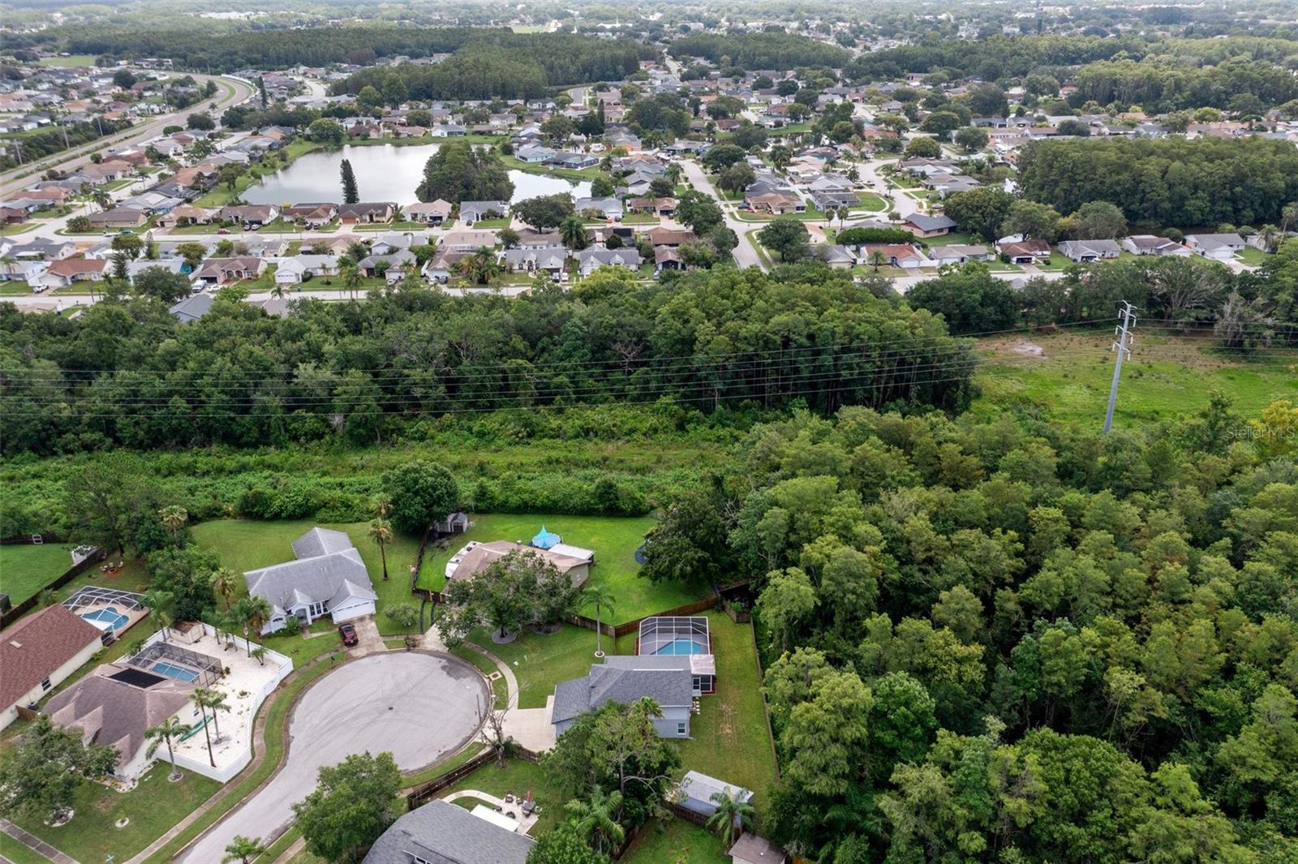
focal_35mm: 28
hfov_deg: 65.5
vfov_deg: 46.4
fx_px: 1009
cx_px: 649
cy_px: 432
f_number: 5
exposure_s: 1/400
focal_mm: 10.26
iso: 100
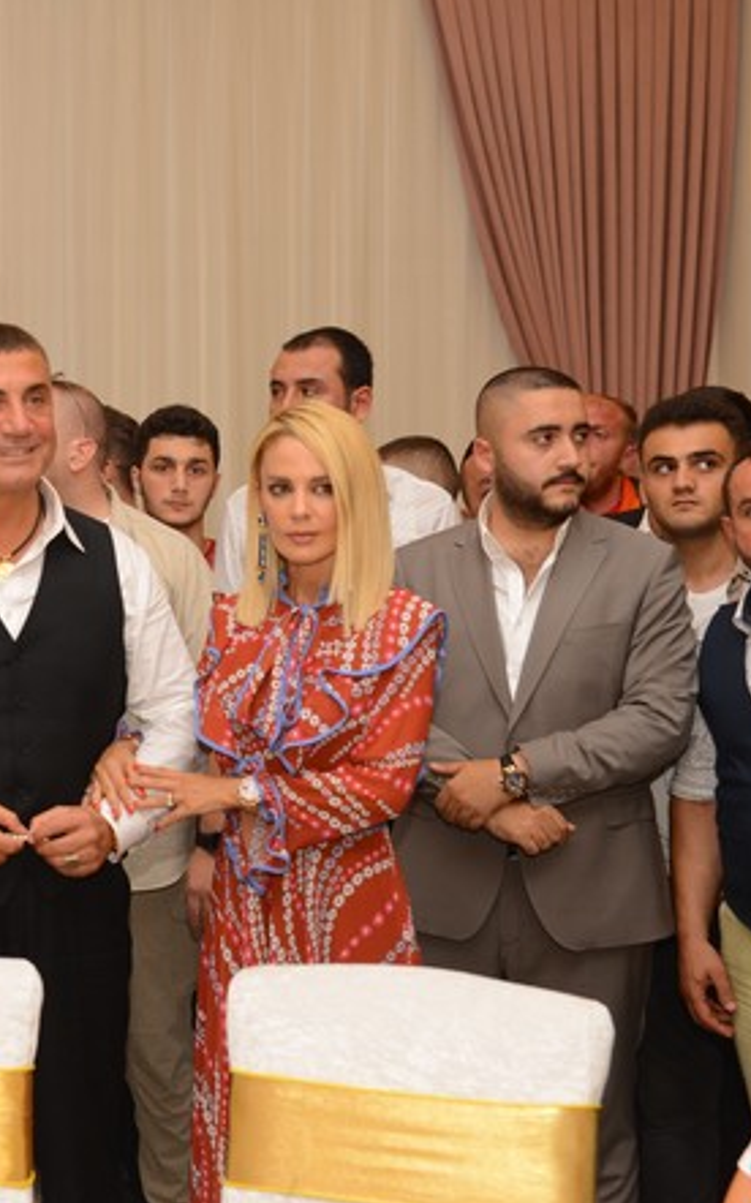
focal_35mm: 68
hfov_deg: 18.2
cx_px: -136
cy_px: 603
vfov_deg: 30.2
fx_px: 2228
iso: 400
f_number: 5
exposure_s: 1/100
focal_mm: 44
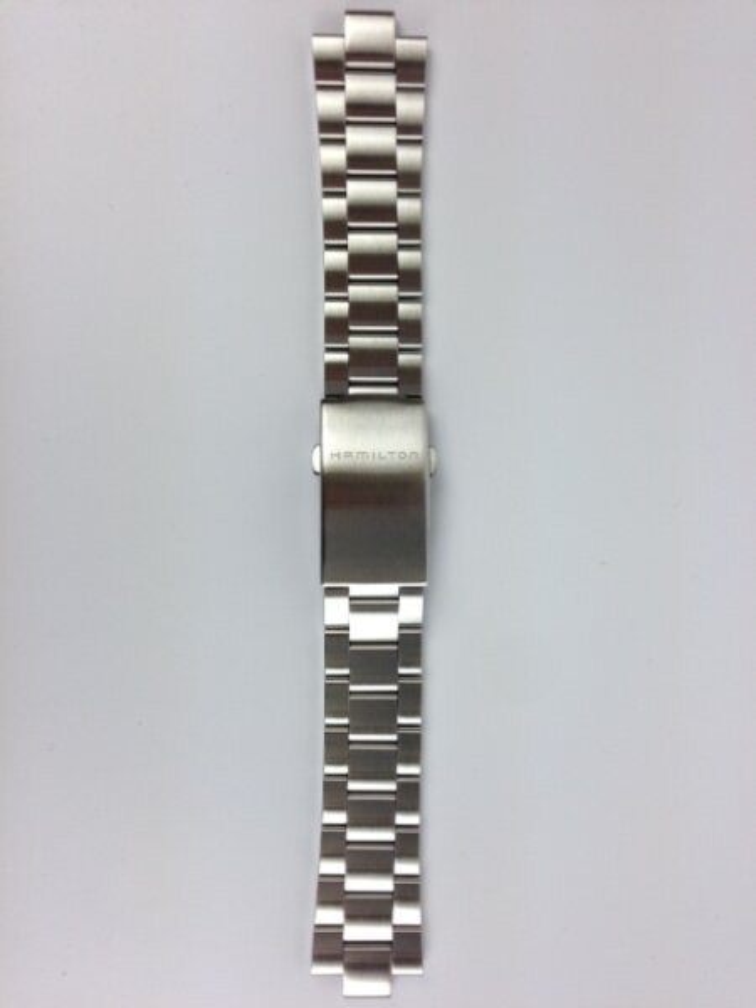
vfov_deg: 55.4
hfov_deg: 42.9
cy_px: 504
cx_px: 378
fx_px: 961
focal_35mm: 33
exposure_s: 1/127
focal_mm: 4.13
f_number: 2.4
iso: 50
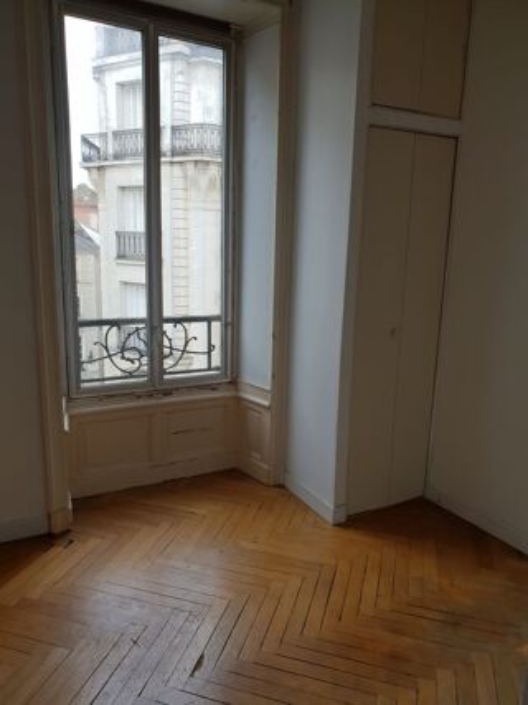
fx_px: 529
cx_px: 264
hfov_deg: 53.0
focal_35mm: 26
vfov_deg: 67.3
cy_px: 352
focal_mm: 4.3
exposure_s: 1/119
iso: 50
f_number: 2.4
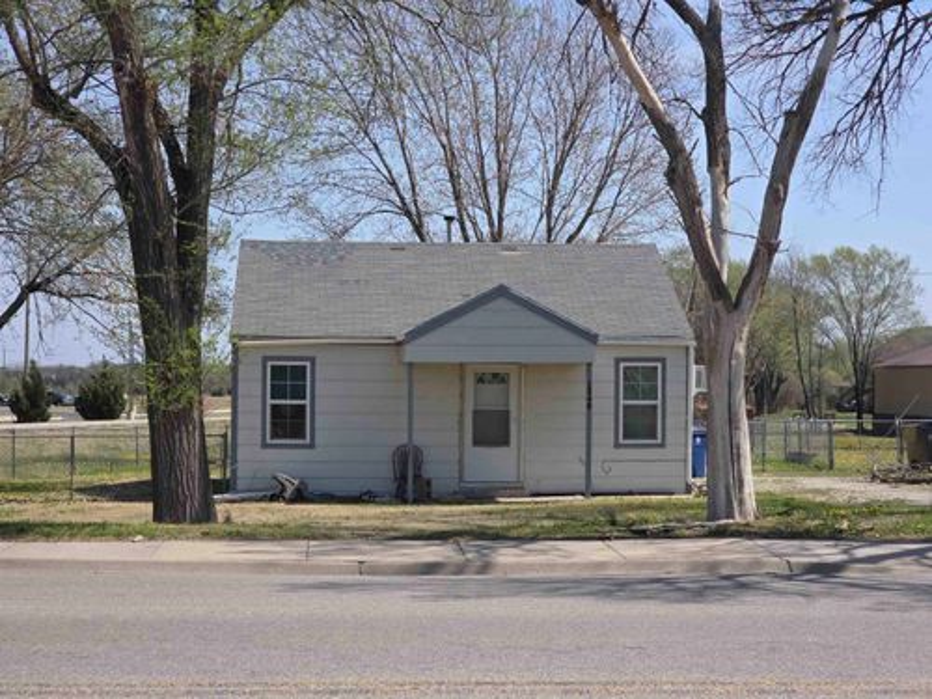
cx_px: 466
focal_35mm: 69
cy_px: 350
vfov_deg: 21.3
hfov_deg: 28.2
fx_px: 1858
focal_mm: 7.9
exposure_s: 1/2271
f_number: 2.4
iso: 50
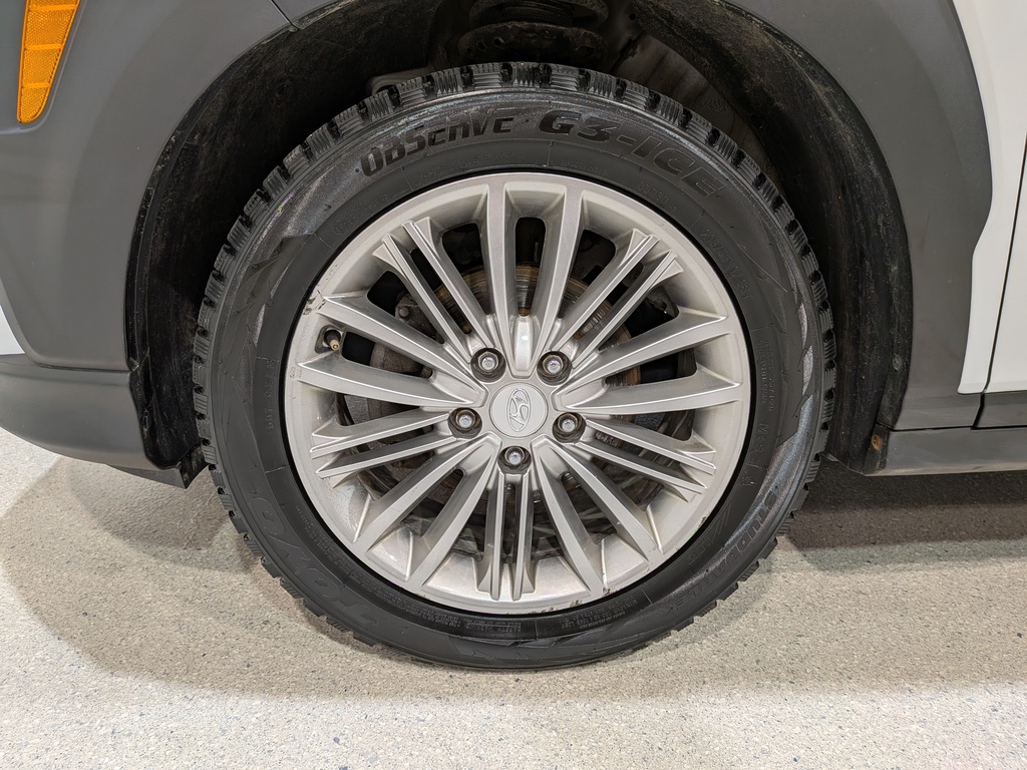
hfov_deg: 71.6
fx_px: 712
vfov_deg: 56.8
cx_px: 514
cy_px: 385
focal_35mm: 24
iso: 28
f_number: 1.7
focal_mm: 4.53
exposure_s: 1/178
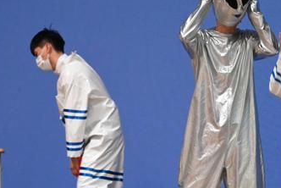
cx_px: 228
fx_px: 914
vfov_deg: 11.7
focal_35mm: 117
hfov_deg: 17.3
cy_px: 120
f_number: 5.6
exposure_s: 1/125
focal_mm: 54
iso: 10000
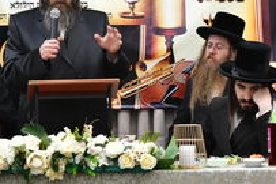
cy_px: 30
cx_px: 61
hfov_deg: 9.9
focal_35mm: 207
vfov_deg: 6.6
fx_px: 1586
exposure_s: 1/100
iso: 2000
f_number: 5.6
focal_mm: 105
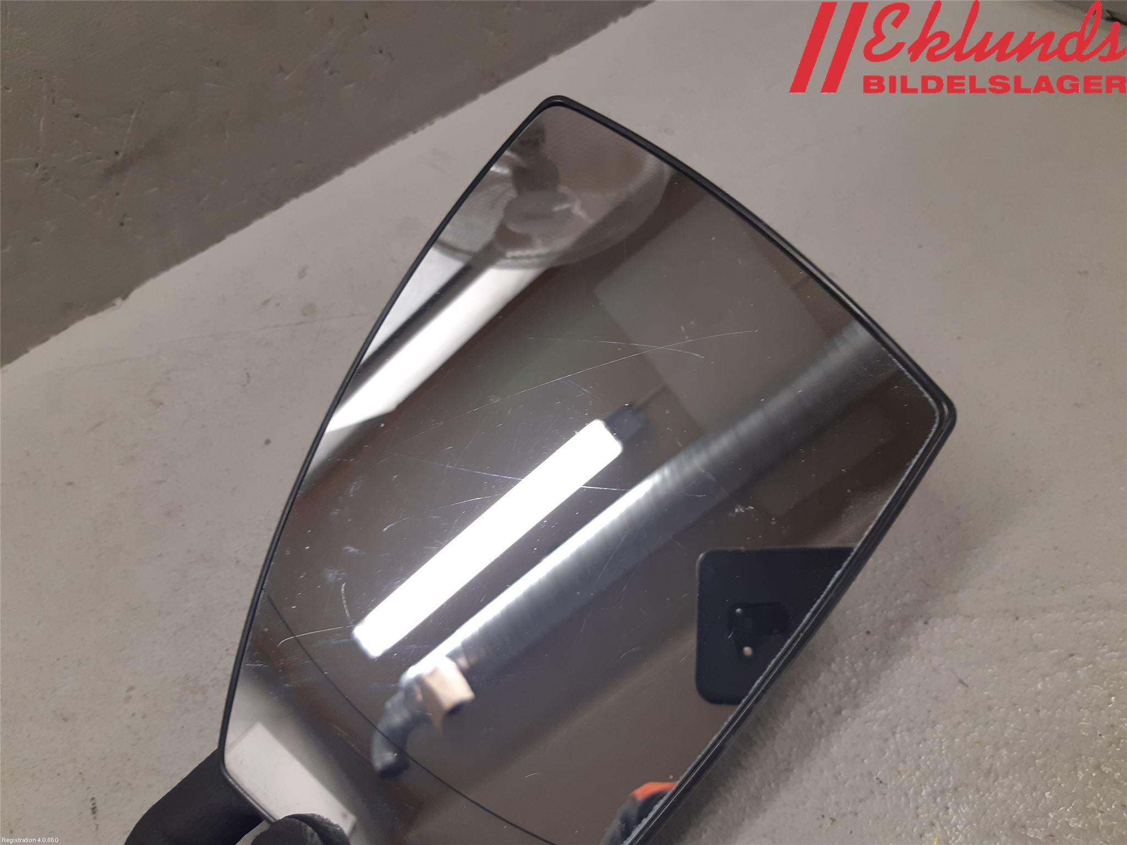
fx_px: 846
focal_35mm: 26
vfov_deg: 53.1
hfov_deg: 67.3
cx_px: 564
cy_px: 422
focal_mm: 3.93
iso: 80
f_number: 1.7
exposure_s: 1/50
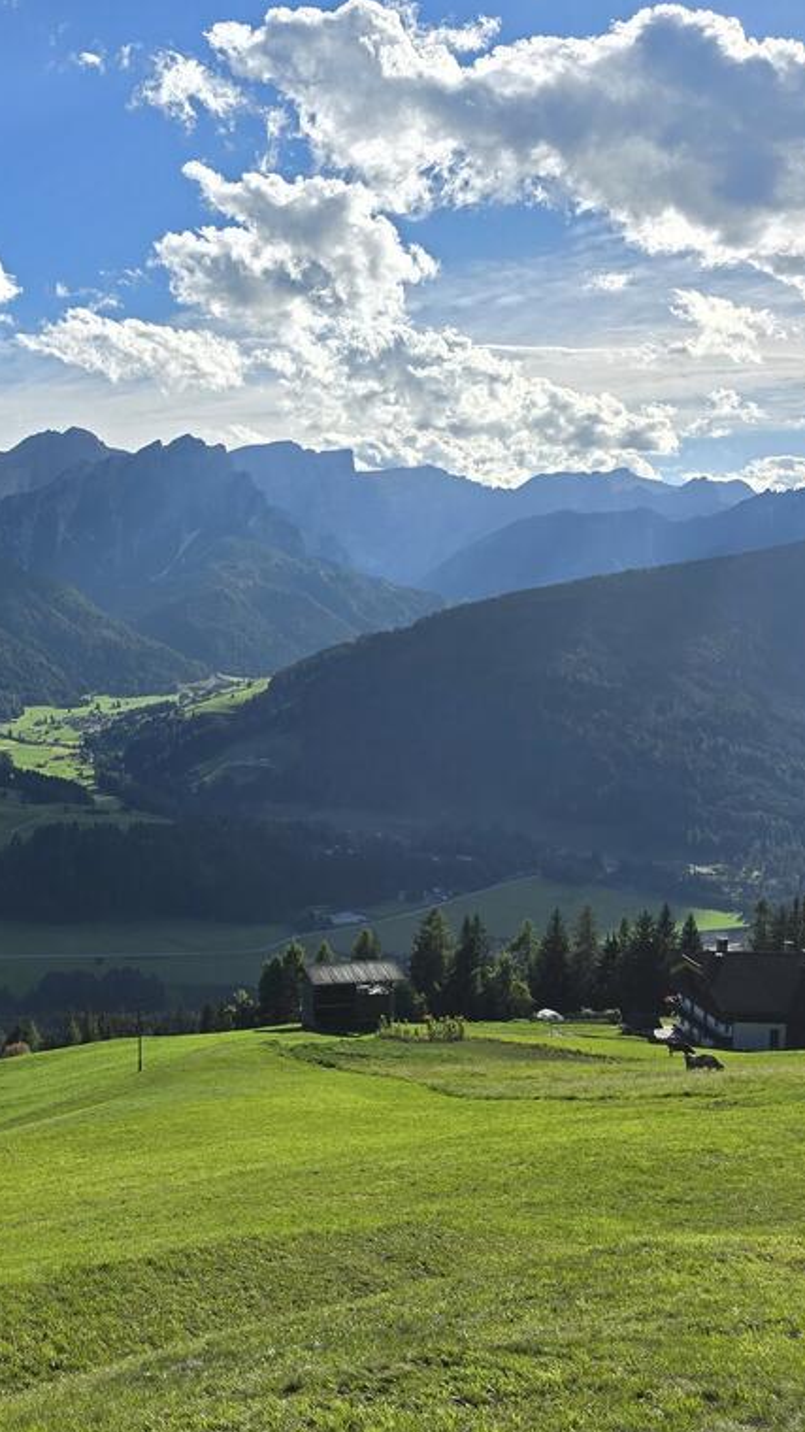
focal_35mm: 34
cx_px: -36
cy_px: 714
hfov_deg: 31.5
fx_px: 1290
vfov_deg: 58.0
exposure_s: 1/1242
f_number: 1.7
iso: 12
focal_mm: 6.3
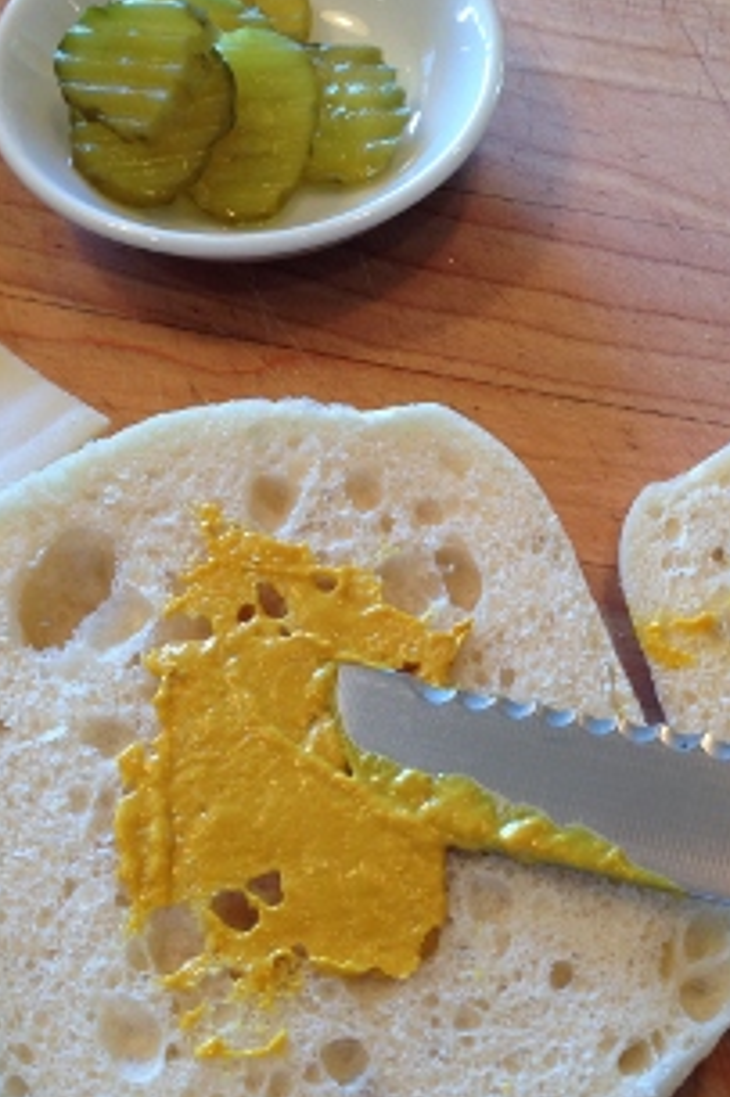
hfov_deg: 24.8
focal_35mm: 54
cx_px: 539
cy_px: 604
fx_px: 1644
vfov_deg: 36.9
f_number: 2.4
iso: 50
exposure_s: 1/24
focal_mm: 4.12
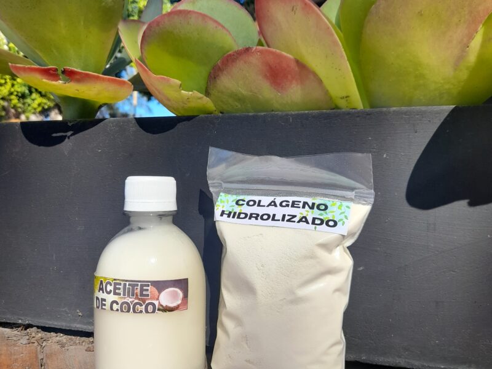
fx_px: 355
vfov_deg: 54.9
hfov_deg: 69.4
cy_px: 184
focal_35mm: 25
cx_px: 246
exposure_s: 1/416
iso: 20
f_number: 2
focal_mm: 4.6
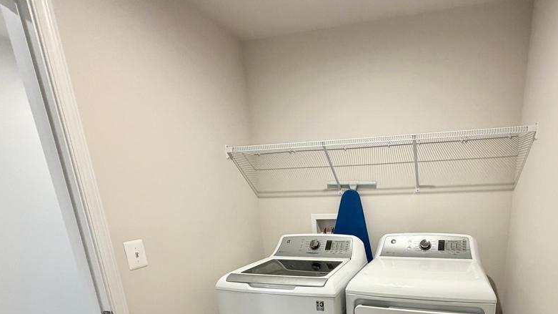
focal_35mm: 20
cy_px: 270
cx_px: 363
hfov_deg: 84.2
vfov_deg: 50.8
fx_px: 296
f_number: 2.2
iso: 250
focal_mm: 2.22
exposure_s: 1/60
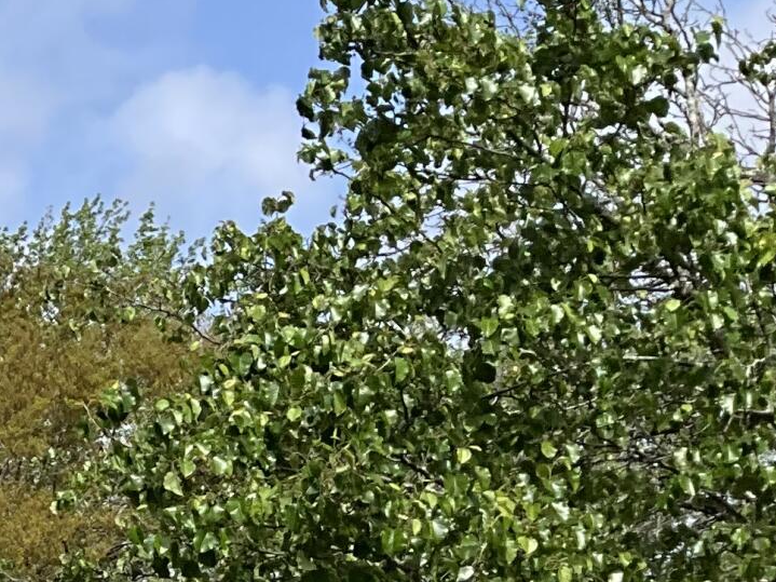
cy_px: 969
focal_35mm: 121
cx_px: -697
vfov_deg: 11.5
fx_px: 2712
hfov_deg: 14.1
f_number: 1.8
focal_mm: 3
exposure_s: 1/2141
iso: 25
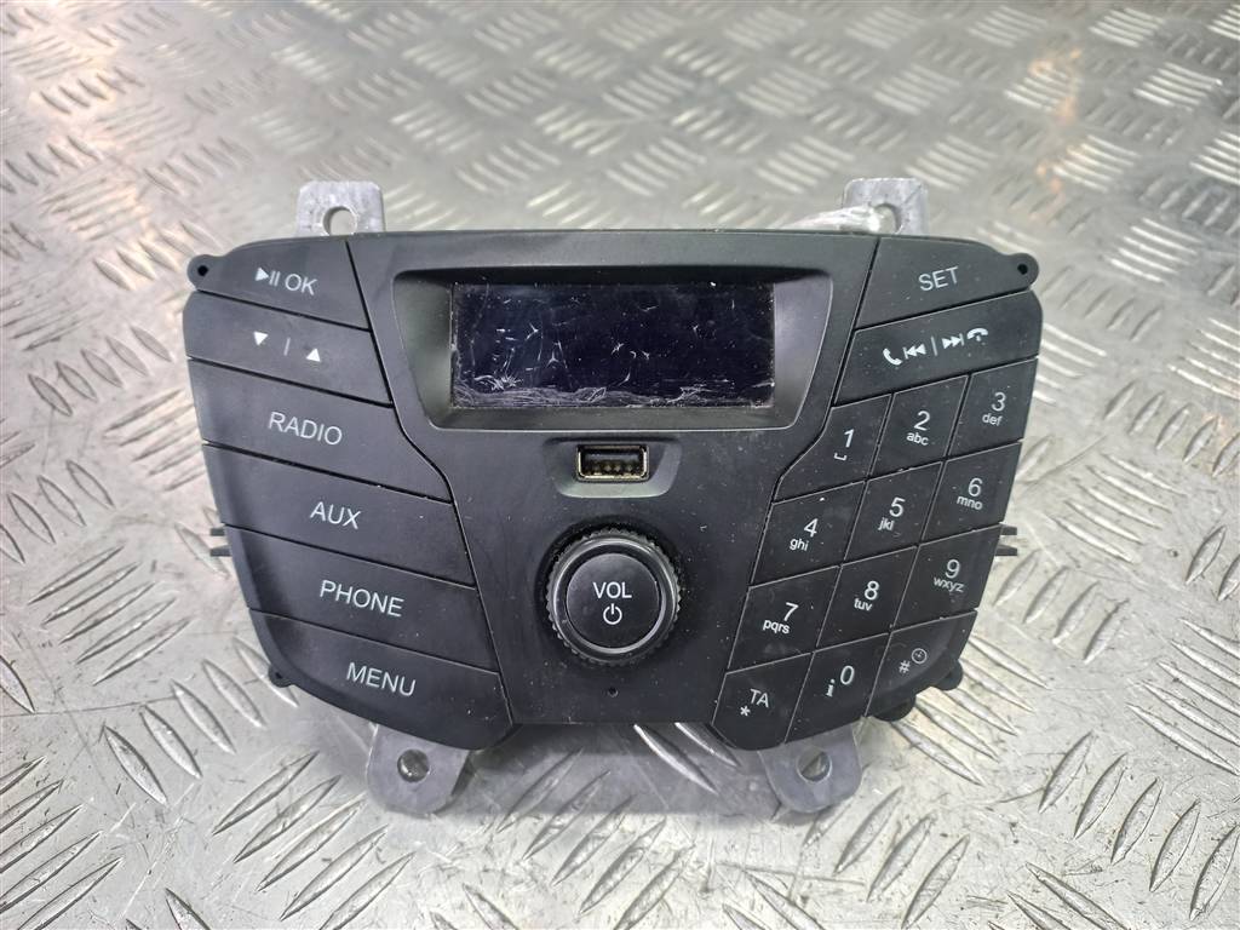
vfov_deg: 54.9
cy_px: 465
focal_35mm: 25
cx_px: 620
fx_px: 896
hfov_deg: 69.4
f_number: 1.8
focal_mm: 4.6
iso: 200
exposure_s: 1/50
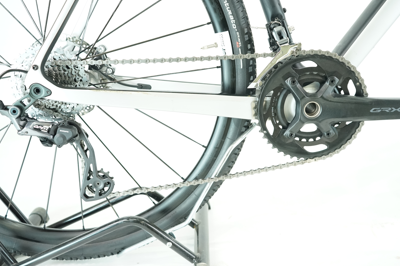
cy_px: 135
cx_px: 209
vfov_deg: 36.9
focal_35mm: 36
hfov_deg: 53.1
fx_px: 400
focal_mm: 32
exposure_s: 1/200
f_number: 4
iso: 2500
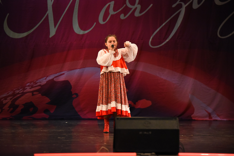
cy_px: 78
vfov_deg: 6.9
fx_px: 1300
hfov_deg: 10.3
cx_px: 117
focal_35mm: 200
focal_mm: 200
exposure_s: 1/500
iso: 5000
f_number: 3.5
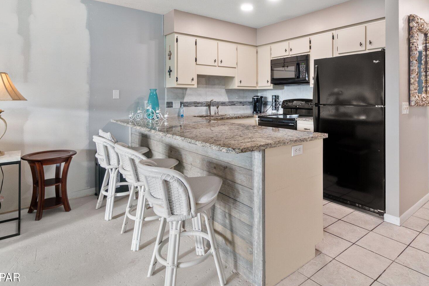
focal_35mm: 21
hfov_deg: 80.4
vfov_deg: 58.2
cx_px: 253
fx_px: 250
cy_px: 95
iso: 800
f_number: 8
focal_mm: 10
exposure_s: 1/1.25
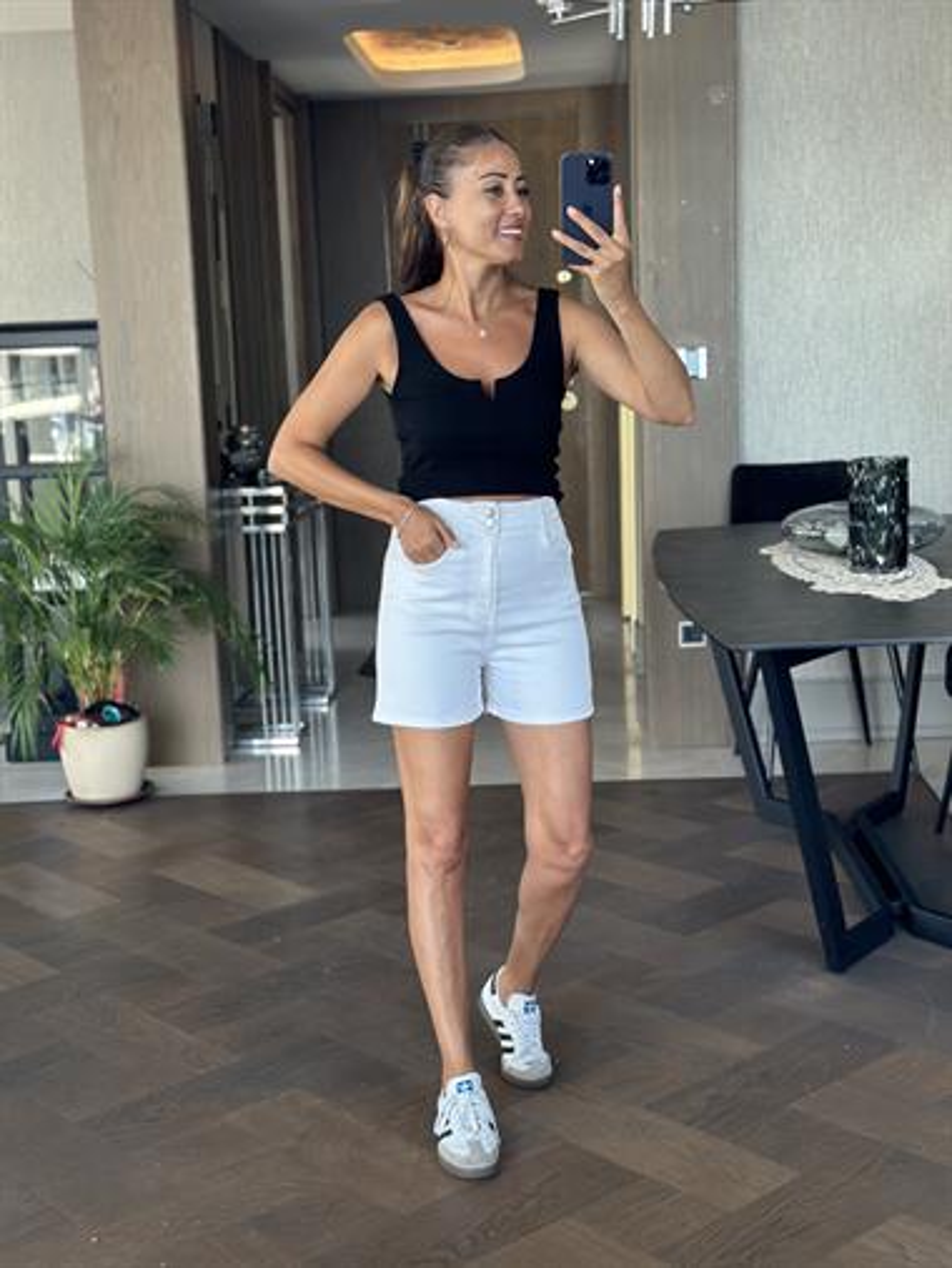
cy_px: 634
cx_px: 476
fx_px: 1759
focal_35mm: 48
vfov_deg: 39.6
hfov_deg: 30.3
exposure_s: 1/65
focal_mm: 6.86
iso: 125
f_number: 1.78
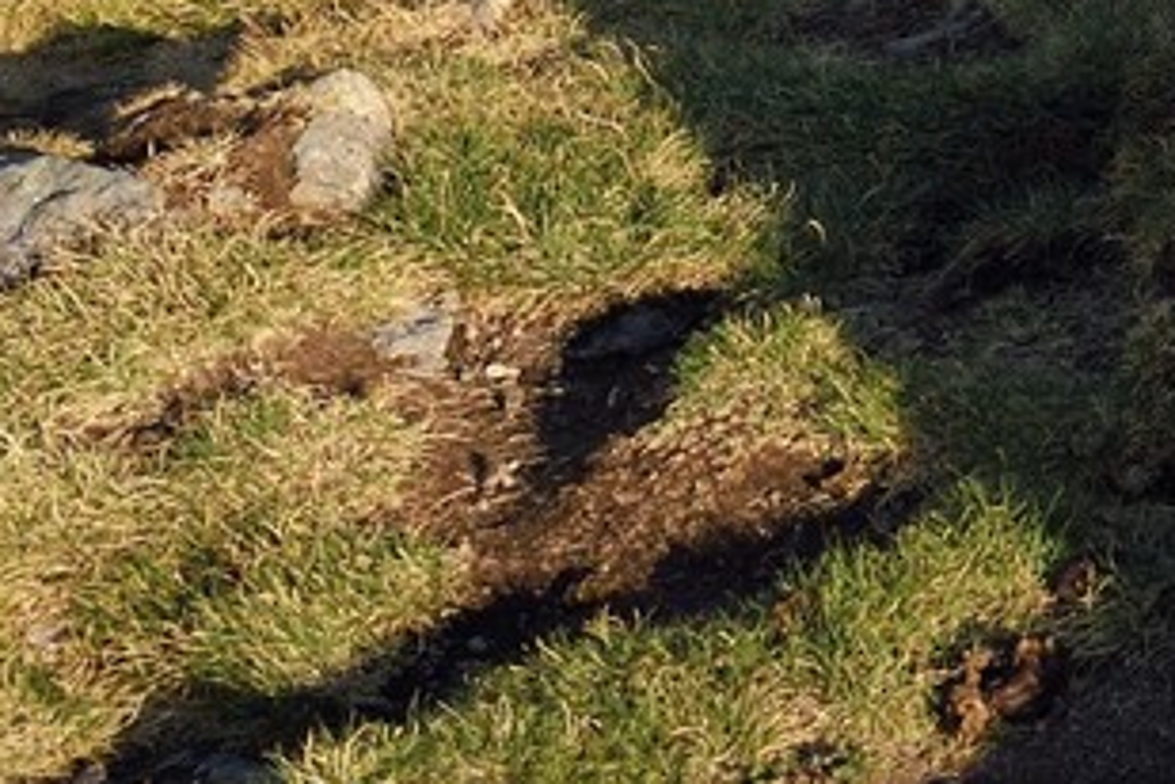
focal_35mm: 124
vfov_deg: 9.9
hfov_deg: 14.3
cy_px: -1024
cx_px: 2221
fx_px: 4047
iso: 200
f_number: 9
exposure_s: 1/320
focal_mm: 24
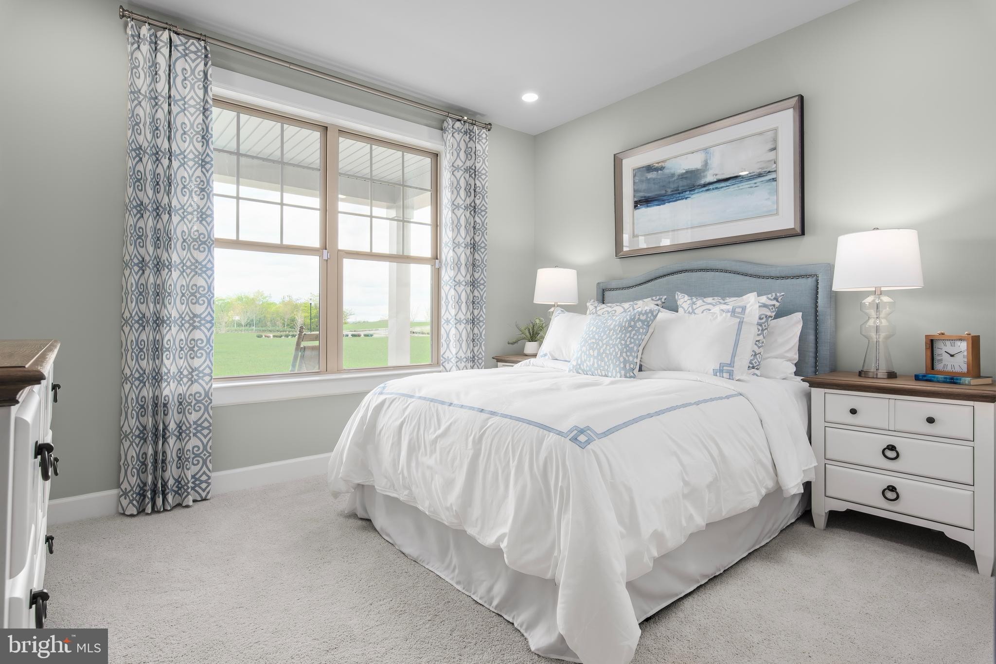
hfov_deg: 90.0
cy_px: 332
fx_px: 498
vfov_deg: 67.4
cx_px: 498
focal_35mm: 18
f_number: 8
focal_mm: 18
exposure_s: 1/200
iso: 200
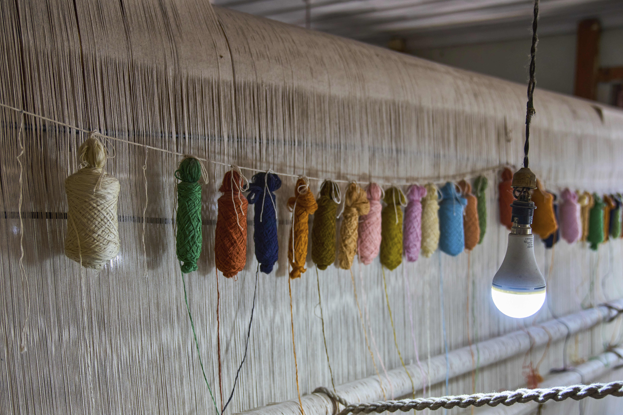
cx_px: 328
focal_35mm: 40
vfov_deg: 33.4
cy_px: 236
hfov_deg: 48.4
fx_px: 692
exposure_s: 1/250
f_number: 3.2
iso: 500
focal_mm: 32
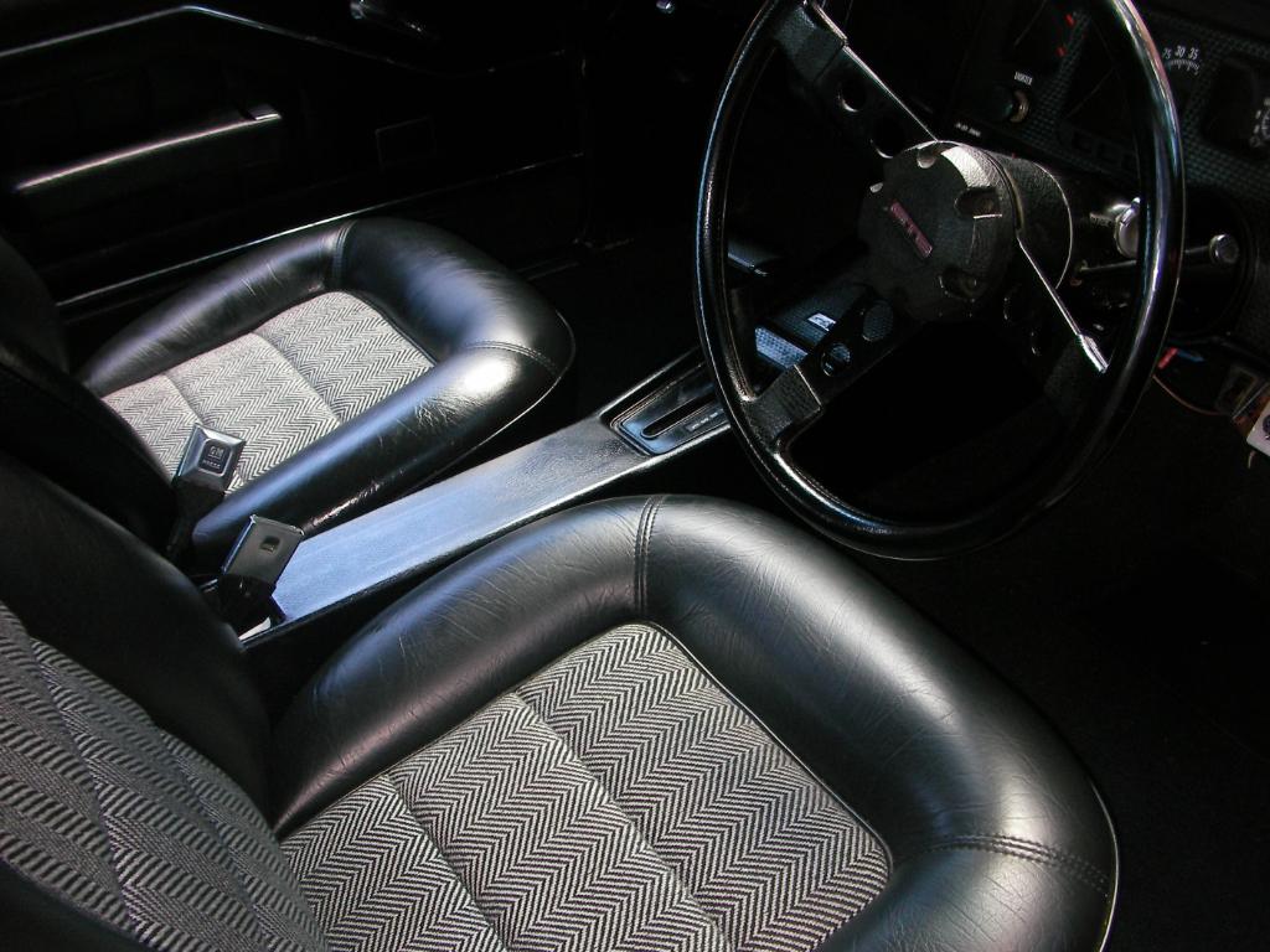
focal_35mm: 41
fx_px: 1504
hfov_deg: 45.8
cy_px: 476
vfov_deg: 35.1
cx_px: 635
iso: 108
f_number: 3.5
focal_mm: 6.3
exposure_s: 1/30
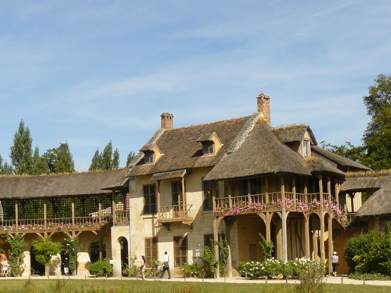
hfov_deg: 33.0
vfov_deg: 24.8
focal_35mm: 58
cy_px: 235
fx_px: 655
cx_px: 140
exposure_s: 1/400
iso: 100
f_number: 5.6
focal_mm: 6
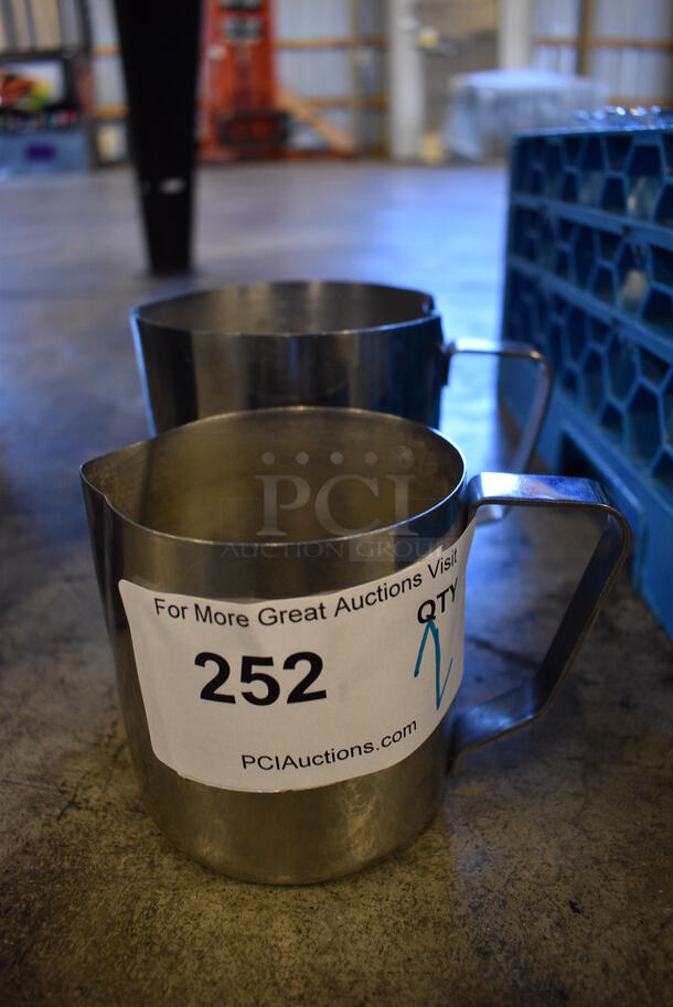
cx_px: 336
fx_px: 756
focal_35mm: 27
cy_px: 504
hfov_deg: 48.0
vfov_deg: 67.3
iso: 1100
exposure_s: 1/60
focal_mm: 18
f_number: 4
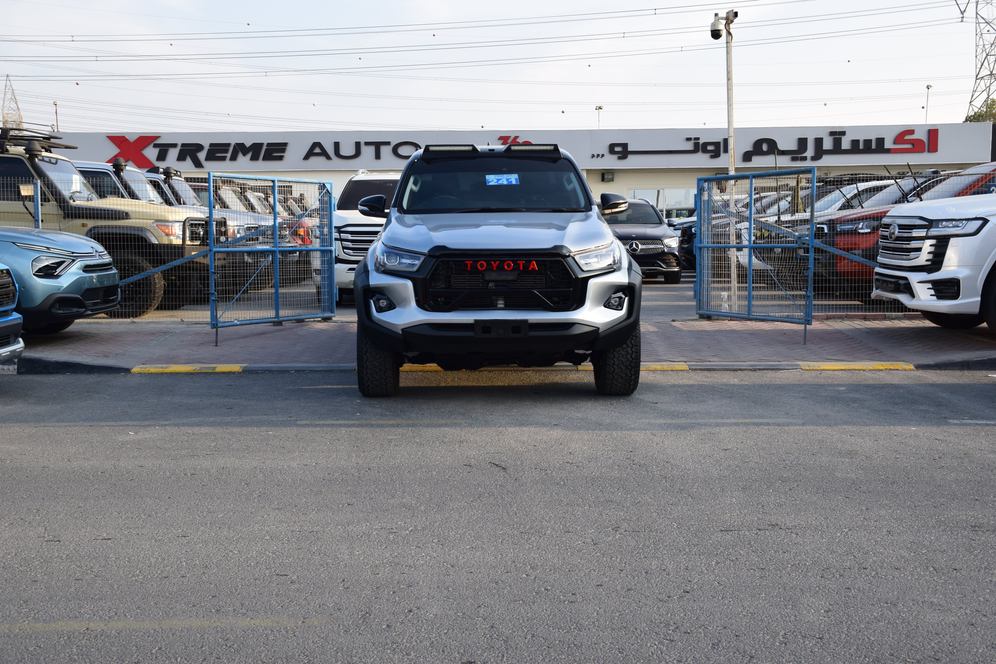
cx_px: 498
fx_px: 1245
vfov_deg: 29.9
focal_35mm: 45
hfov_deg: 43.6
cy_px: 332
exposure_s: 1/250
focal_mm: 30
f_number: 10
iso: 400
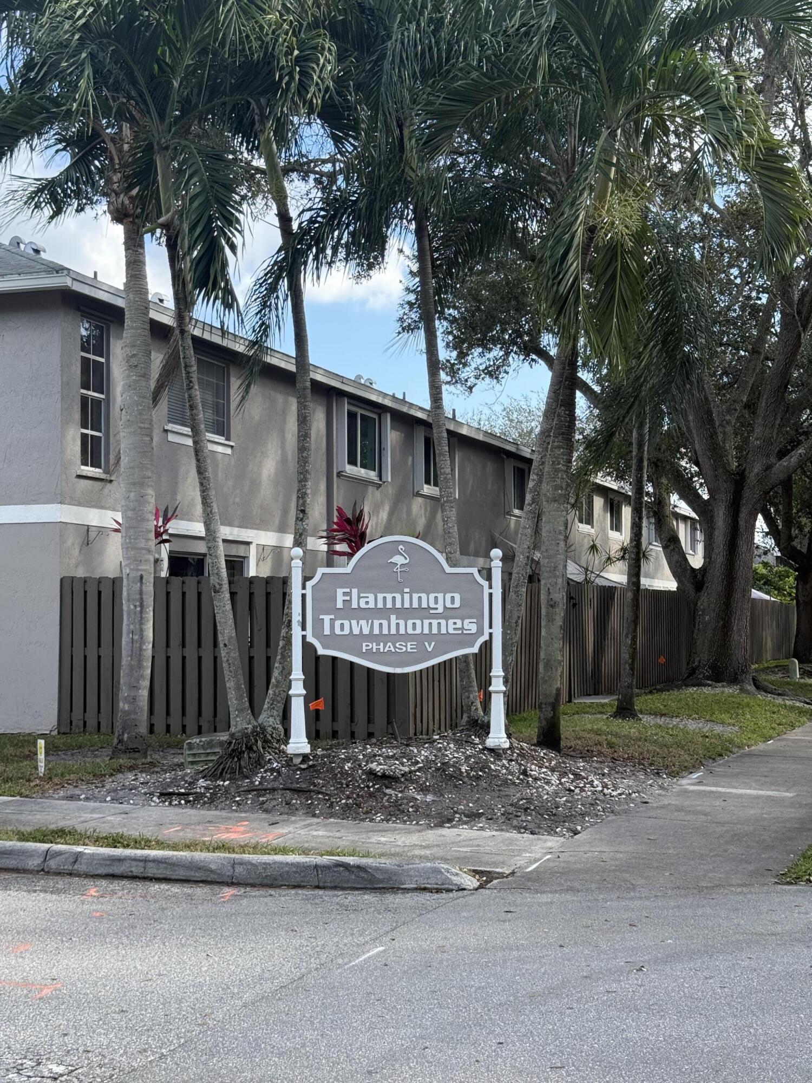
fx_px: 1501
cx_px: 406
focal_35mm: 48
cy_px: 542
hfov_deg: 30.3
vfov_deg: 39.7
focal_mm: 6.76
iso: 80
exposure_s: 1/975
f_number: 1.78
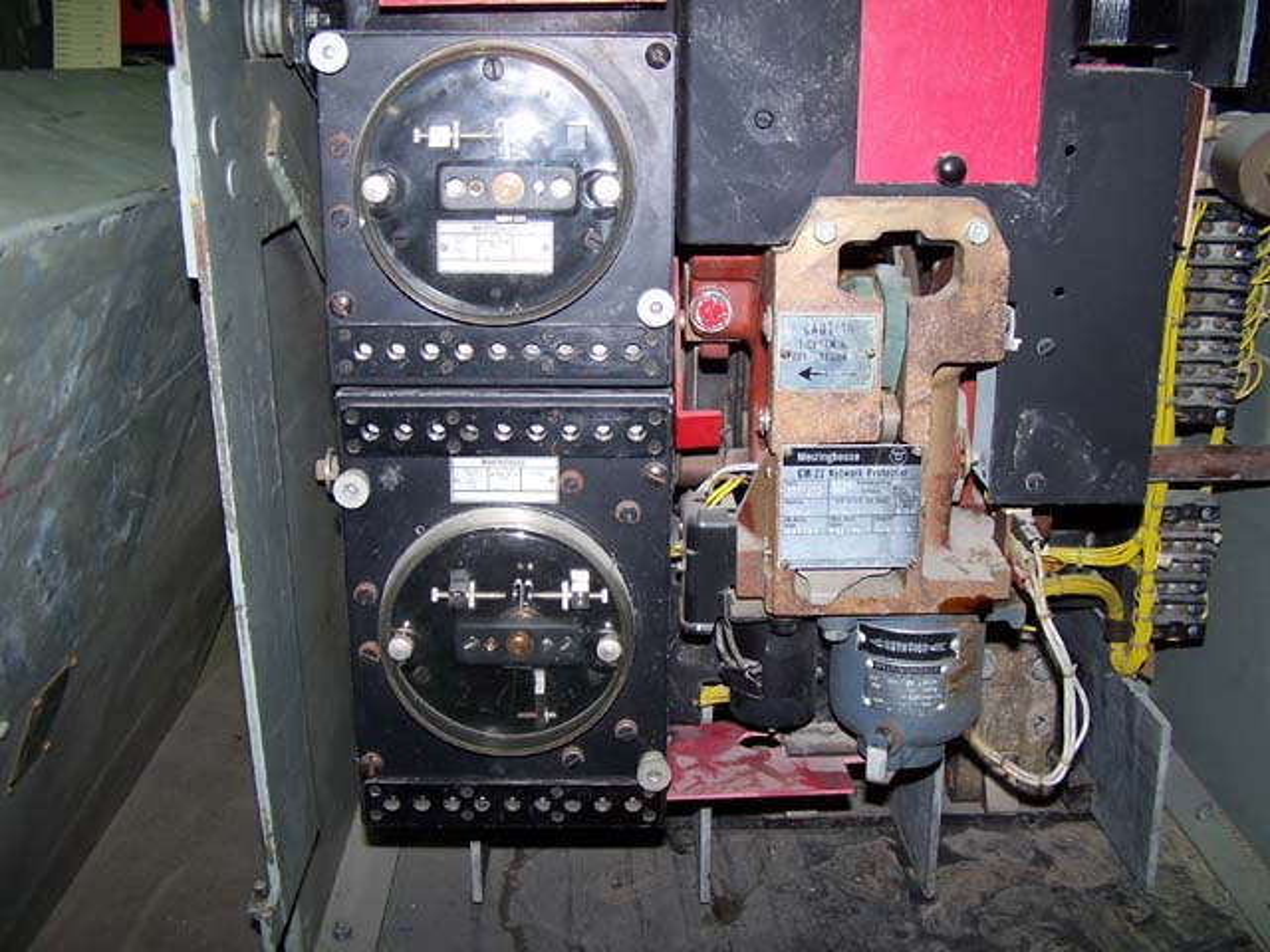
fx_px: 1394
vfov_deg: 37.7
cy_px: 476
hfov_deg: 49.0
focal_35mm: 38
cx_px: 635
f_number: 2.8
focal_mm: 6.3
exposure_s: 1/60
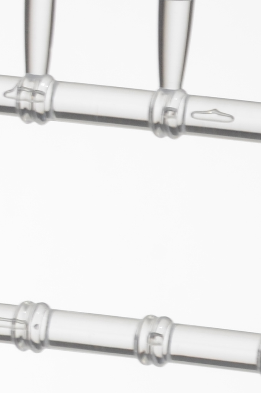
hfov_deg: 2.1
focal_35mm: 652
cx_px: 172
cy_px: 422
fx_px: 7119
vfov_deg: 3.2
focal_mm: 90
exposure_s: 1/125
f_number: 11
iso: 200
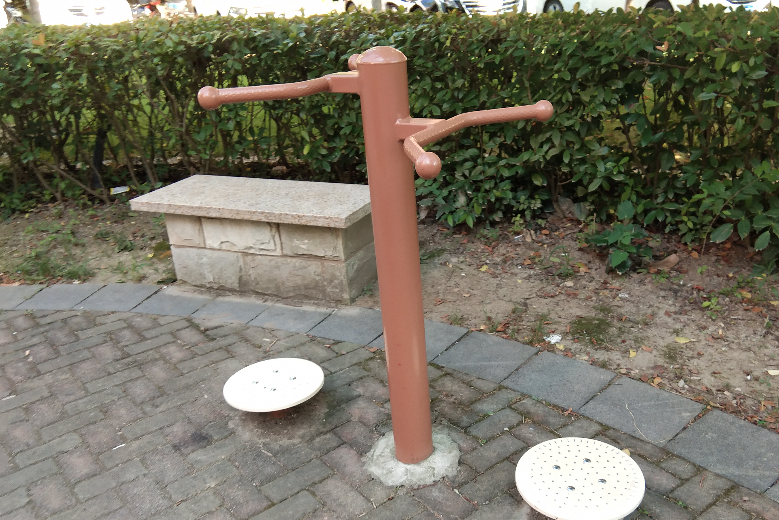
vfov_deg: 35.7
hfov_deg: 51.7
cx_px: 442
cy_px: 333
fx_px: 801
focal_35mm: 37
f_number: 2.2
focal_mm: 3.69
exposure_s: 1/100
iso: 100
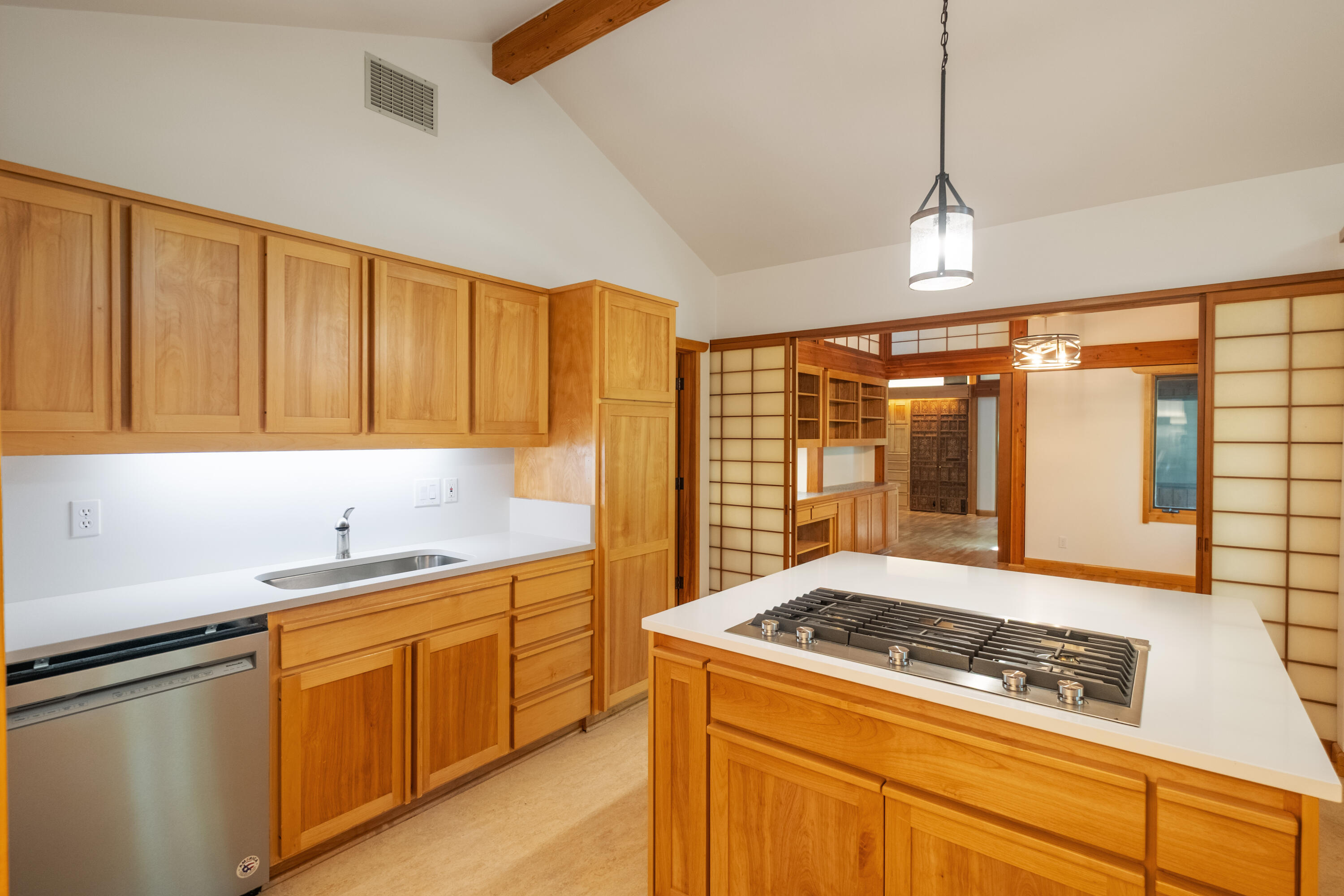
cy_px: 448
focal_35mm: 16
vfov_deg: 73.7
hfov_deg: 96.7
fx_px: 597
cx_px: 672
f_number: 4
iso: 800
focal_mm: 10.5
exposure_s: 1/8
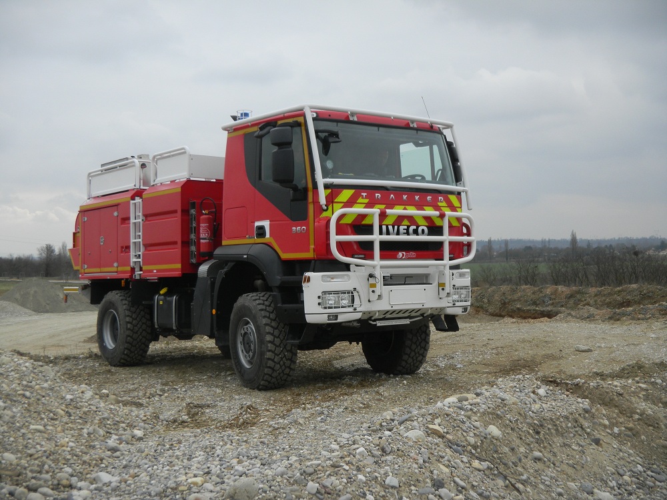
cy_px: 250
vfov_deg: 31.5
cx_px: 334
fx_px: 886
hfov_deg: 41.2
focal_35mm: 46
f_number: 4.1
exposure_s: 1/435
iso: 80
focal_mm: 8.3
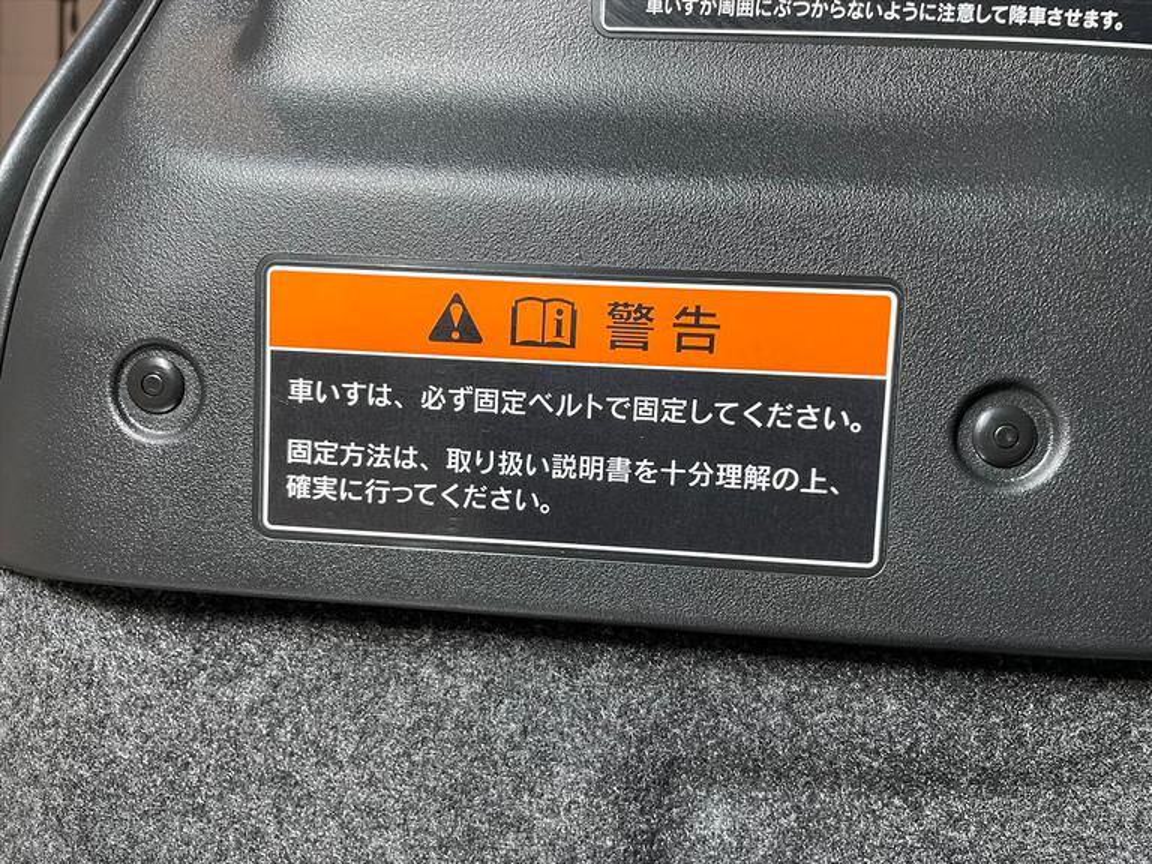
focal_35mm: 26
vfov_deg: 53.1
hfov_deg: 67.3
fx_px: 865
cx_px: 576
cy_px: 432
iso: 100
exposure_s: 1/60
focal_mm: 4.2
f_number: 1.6
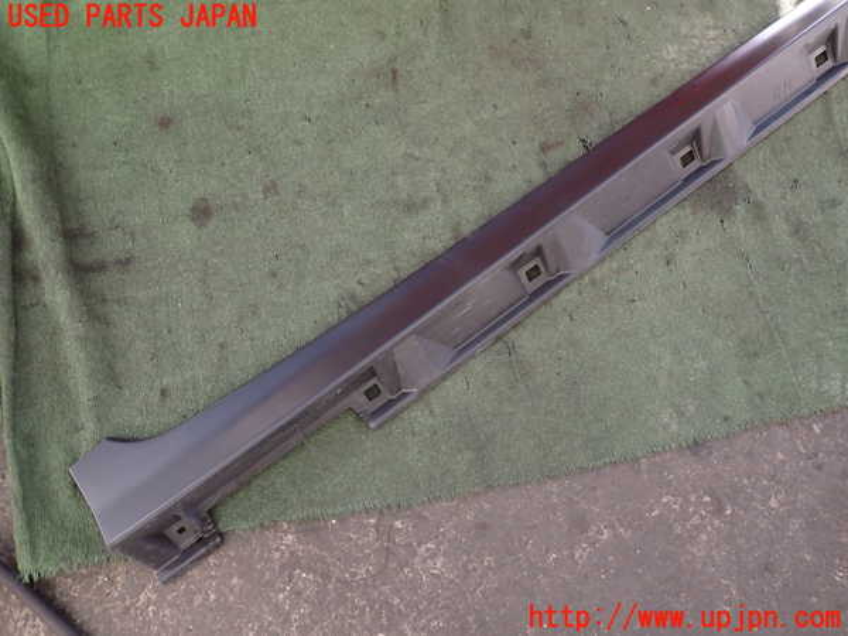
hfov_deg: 69.4
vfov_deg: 54.9
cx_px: 424
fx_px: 612
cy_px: 318
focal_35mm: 25
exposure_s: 1/50
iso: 200
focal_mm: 4.5
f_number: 2
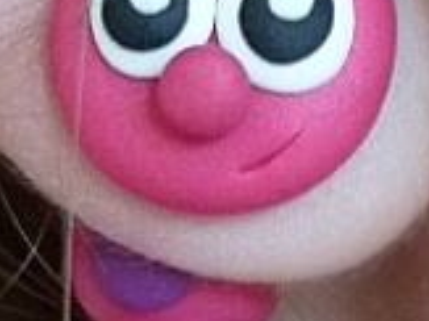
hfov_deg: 14.6
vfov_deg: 10.9
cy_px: 333
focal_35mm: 135
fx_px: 1672
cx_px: 150
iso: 400
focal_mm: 5.5
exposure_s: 1/20
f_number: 2.8
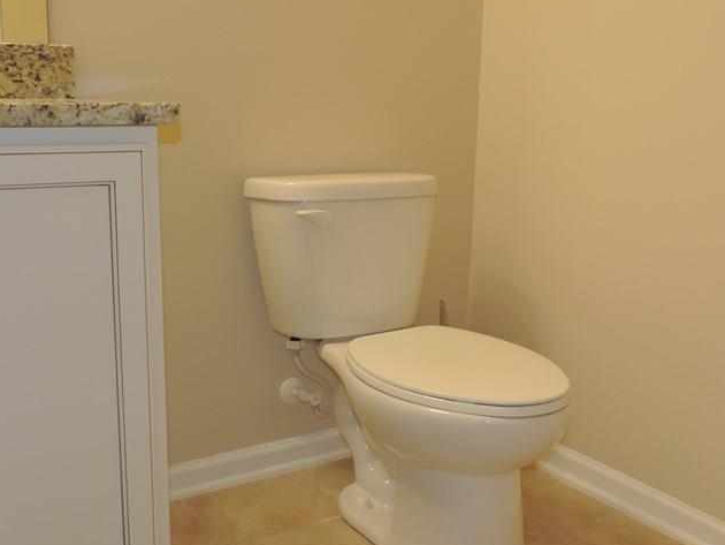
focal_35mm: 39
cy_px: 286
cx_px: 311
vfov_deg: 36.8
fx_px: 817
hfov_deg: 47.7
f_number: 3
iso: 250
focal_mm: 4.3
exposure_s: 1/30
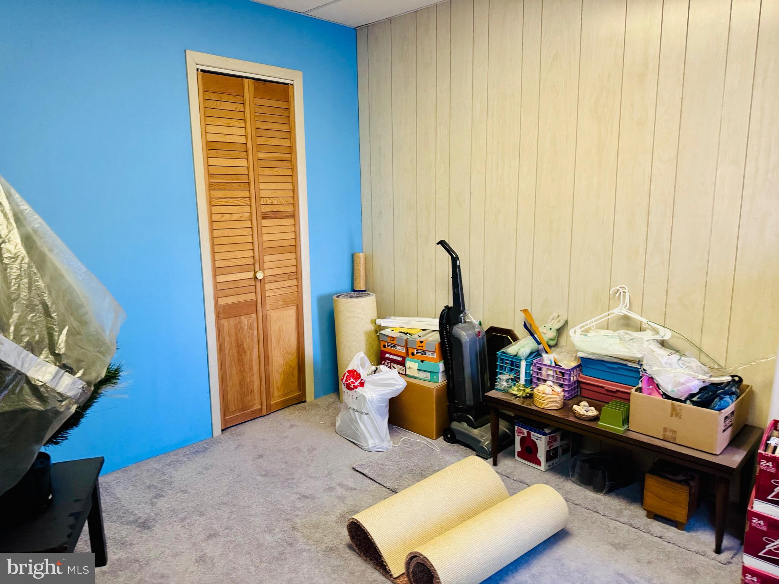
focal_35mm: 24
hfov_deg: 71.6
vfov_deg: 56.8
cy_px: 292
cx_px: 390
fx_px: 540
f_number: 1.78
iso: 640
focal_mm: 6.76
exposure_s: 1/60
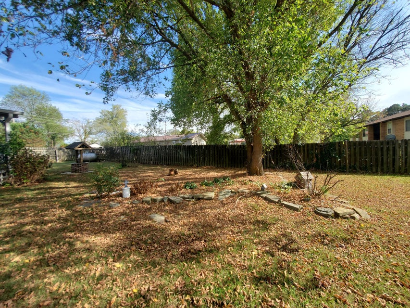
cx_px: 205
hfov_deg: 106.2
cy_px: 154
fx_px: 154
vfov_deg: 89.9
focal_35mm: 13
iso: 50
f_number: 2.2
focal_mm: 1.8
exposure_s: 1/614
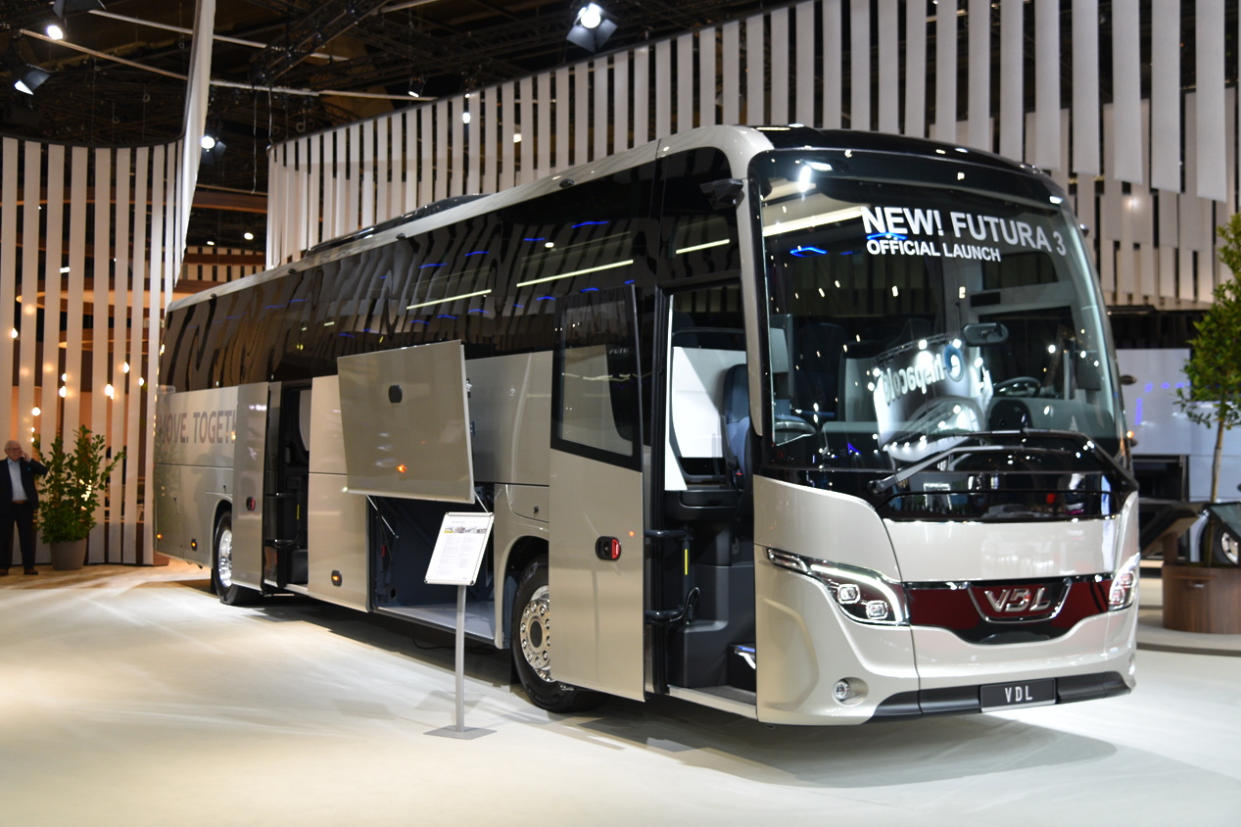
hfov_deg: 46.4
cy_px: 385
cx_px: 605
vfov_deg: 31.9
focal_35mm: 42
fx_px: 1447
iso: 640
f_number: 4
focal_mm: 38
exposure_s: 1/60
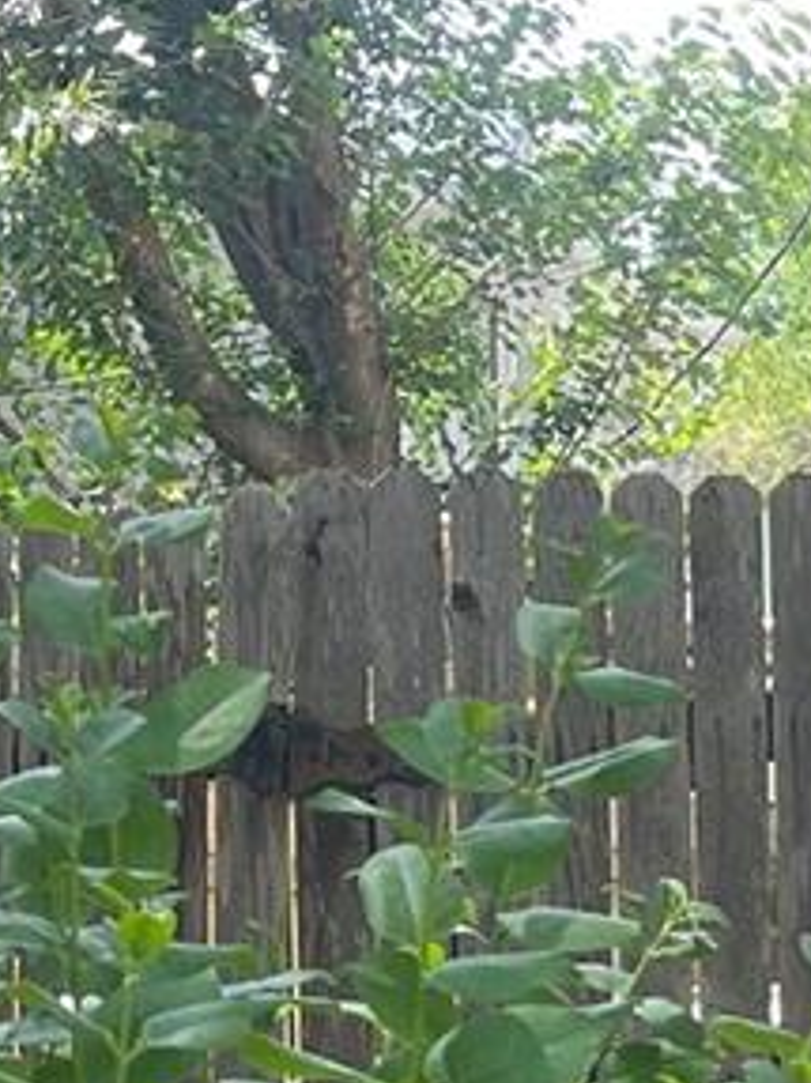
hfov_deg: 10.0
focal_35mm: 134
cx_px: 1777
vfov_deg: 14.7
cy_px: 702
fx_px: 4189
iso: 32
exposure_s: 1/163
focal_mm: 5.1
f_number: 1.6
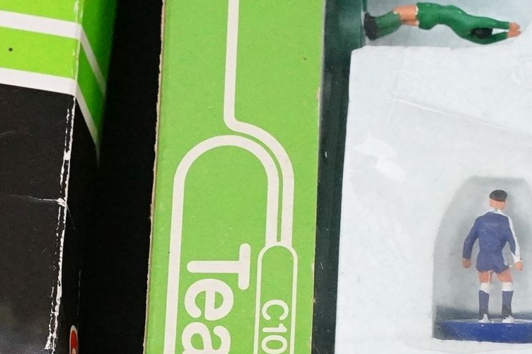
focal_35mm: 180
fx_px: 2658
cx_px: 185
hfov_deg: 11.4
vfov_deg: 7.6
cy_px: 368
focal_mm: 45
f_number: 7.1
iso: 5000
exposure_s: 1/250
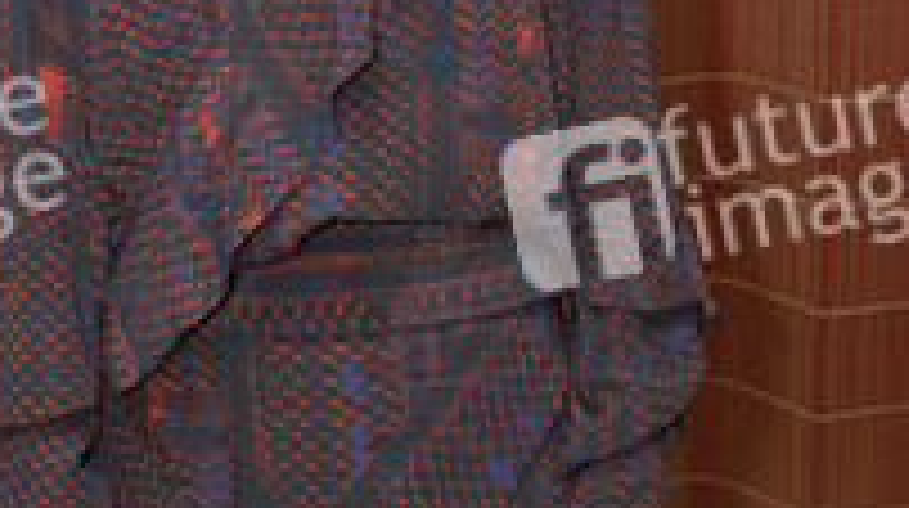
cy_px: -40
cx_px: 324
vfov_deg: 11.0
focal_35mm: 108
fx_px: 2600
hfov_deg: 19.8
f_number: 5.6
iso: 800
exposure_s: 1/200
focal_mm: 52
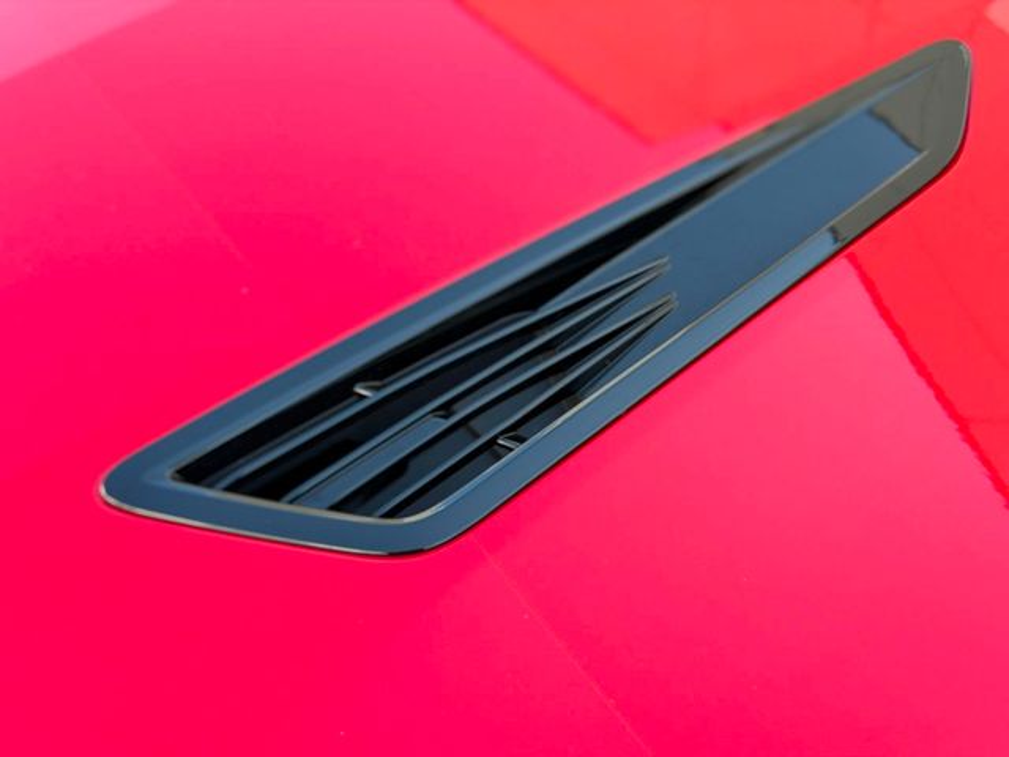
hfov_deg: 39.7
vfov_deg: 30.3
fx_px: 1399
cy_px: 378
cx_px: 504
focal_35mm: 48
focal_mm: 6.76
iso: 50
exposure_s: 1/140
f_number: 1.78
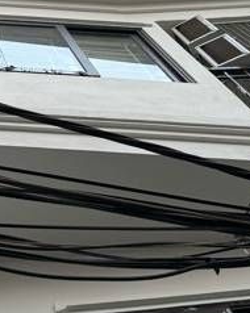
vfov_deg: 18.4
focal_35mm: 101
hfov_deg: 14.6
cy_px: -12
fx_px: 935
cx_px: -68
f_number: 1.78
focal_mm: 6.86
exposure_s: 1/122
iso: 64
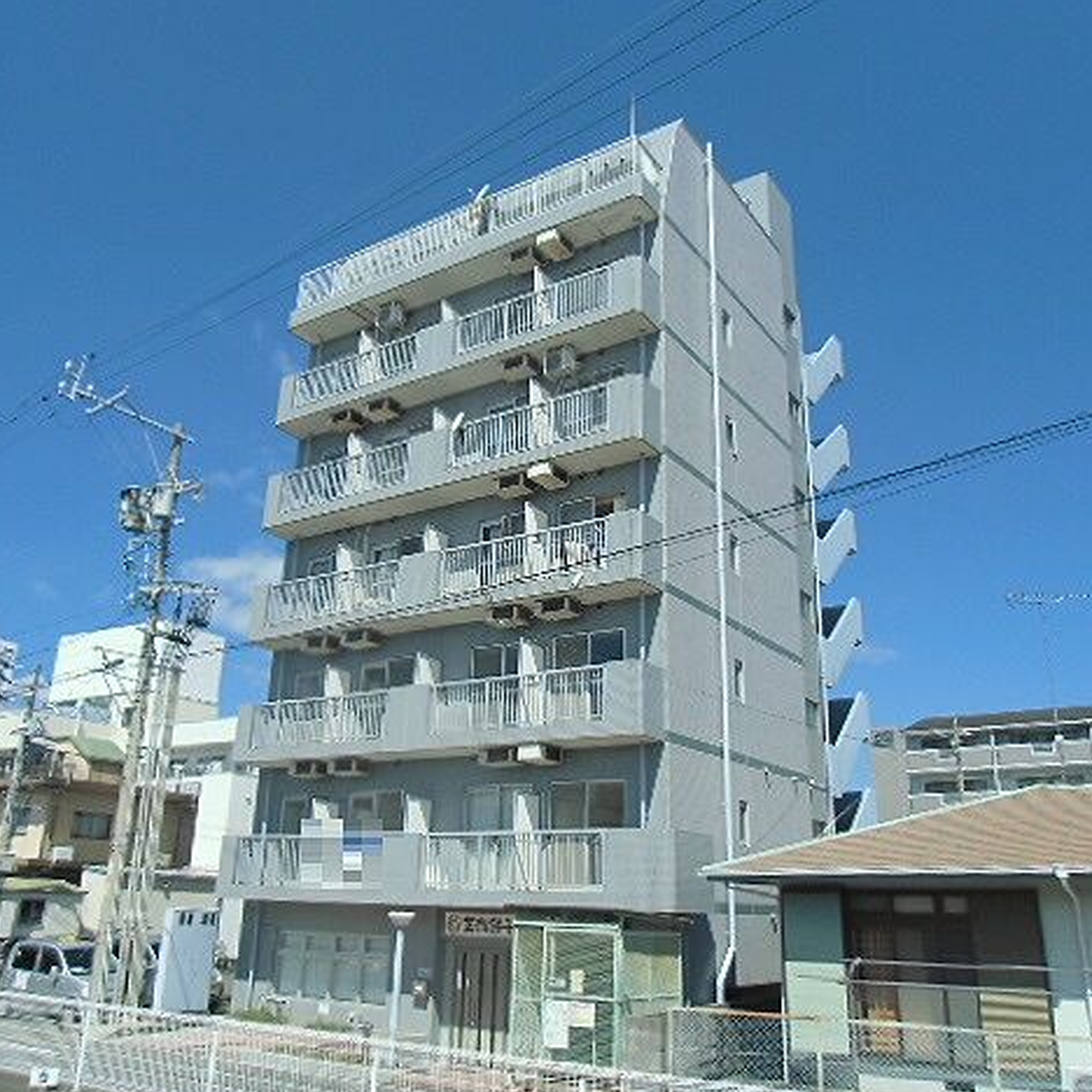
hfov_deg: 55.6
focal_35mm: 29
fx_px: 1035
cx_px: 539
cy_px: 558
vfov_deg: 55.6
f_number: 3
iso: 64
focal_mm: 4.24
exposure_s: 1/800
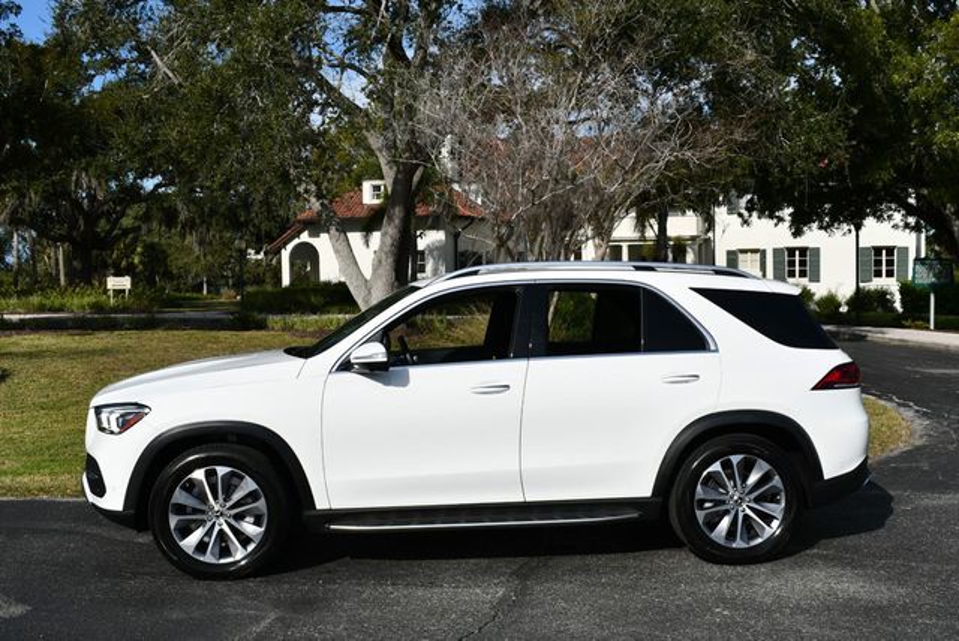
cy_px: 320
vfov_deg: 32.0
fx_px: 1120
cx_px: 480
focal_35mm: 42
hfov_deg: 46.4
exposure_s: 1/400
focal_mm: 21
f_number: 10
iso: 100
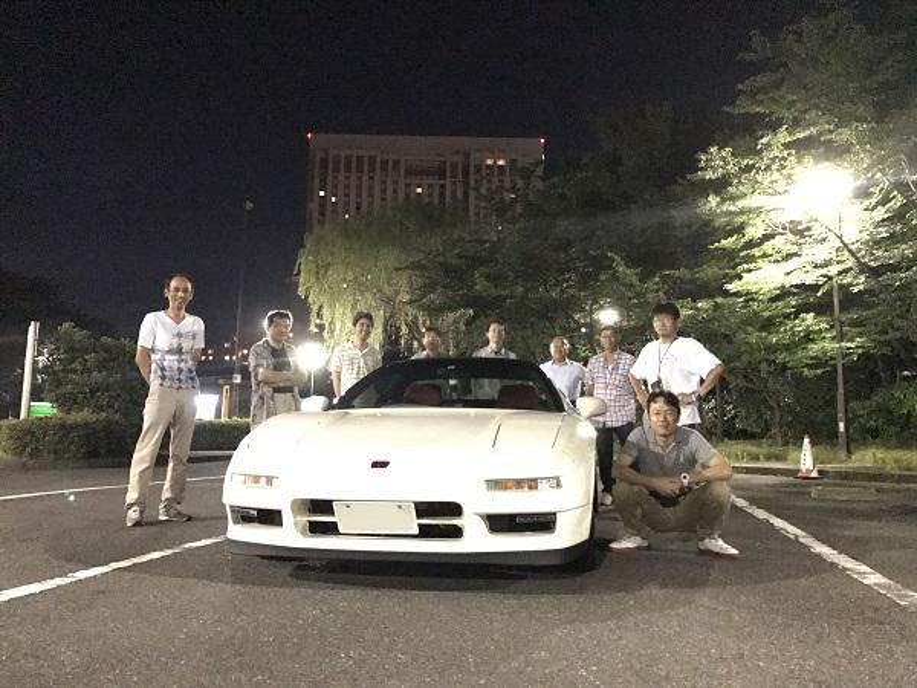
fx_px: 742
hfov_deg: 63.4
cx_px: 458
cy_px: 344
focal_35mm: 28
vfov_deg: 49.7
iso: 1250
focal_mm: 4
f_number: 1.8
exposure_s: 1/17
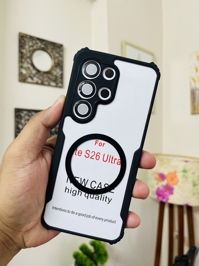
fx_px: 199
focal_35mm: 26
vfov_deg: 67.3
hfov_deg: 53.1
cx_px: 100
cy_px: 133
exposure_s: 1/100
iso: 125
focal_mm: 5.1
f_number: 1.6
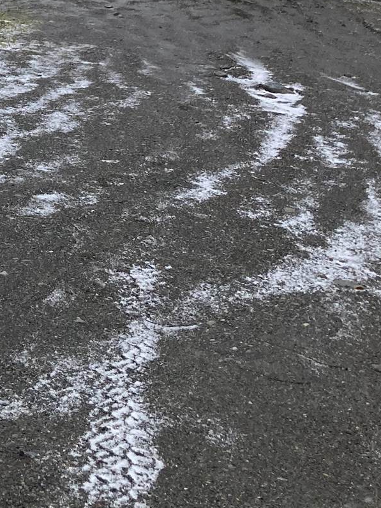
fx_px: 1189
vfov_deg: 22.3
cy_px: -98
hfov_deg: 17.1
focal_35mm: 81
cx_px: -116
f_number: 1.8
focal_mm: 3.99
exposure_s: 1/600
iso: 20
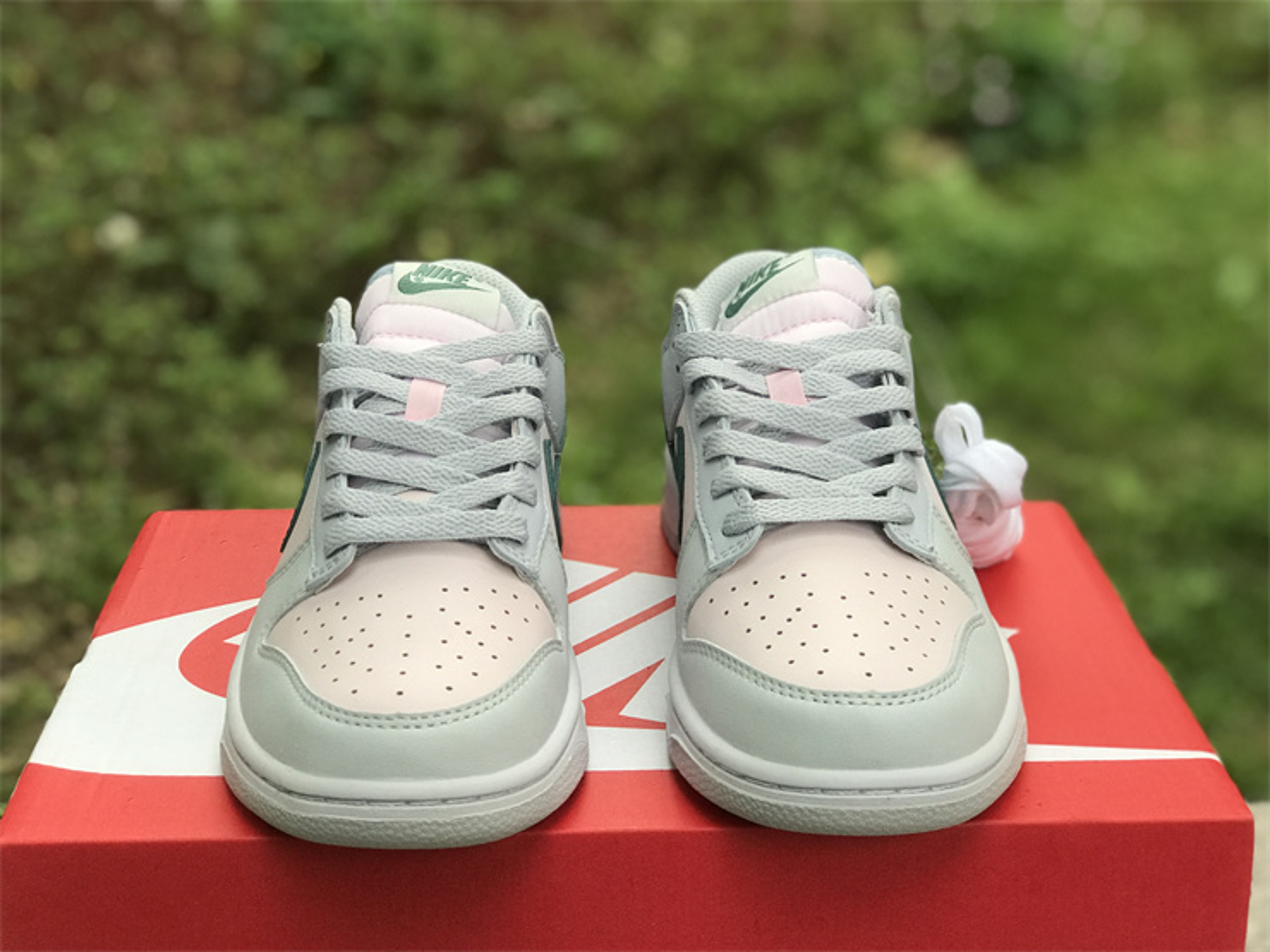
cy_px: 476
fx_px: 2091
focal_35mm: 57
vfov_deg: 25.7
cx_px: 635
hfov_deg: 33.8
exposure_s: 1/50
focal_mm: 6.6
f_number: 2.8
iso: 64
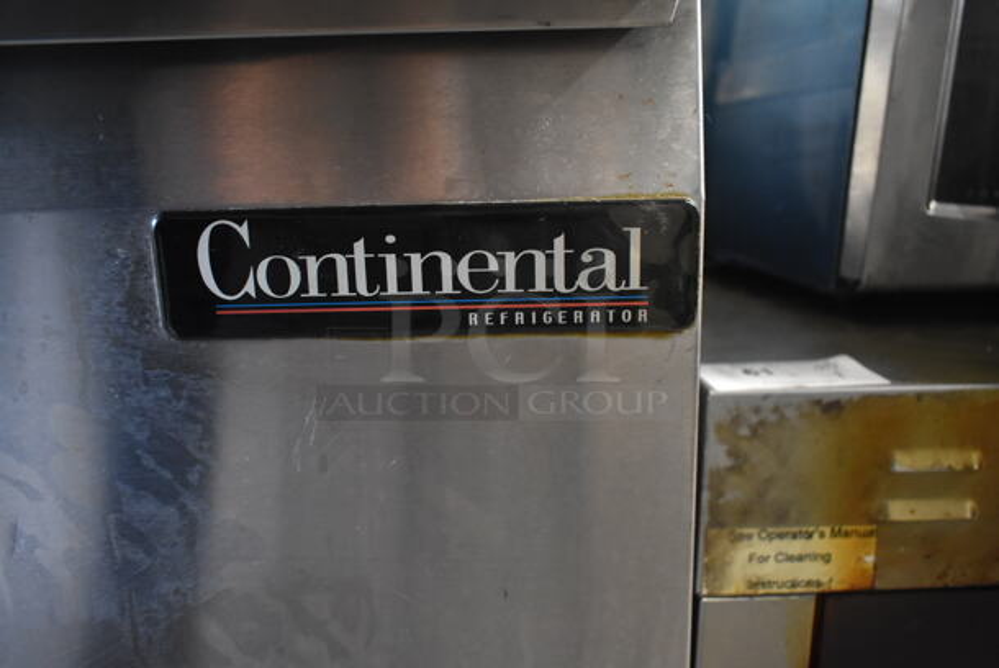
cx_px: 500
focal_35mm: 27
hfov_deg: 67.3
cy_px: 334
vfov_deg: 48.0
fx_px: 750
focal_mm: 18
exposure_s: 1/30
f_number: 3.5
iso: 2500
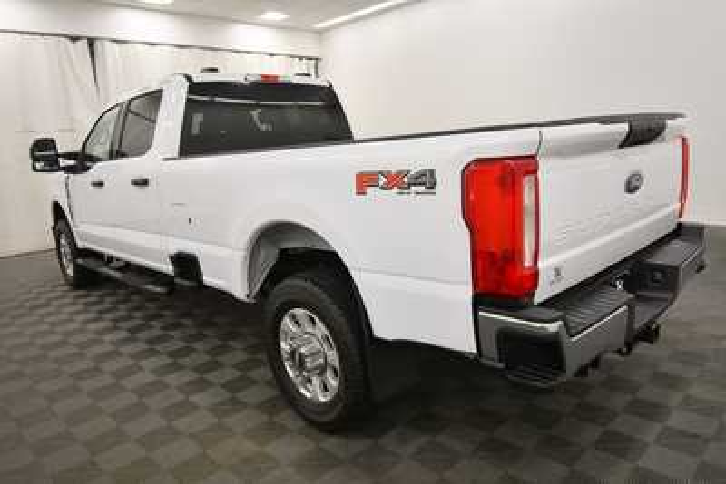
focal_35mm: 24
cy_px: 242
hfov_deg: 73.7
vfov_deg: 53.2
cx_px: 363
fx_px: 484
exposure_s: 1/200
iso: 800
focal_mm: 16
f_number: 5.3
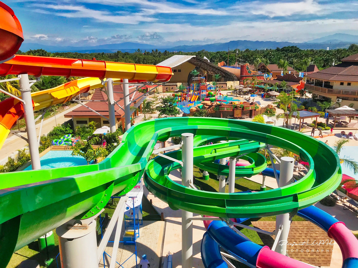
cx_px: 179
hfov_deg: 63.4
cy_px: 134
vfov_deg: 49.7
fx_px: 290
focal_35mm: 28
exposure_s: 1/3546
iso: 20
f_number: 1.8
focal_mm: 3.99
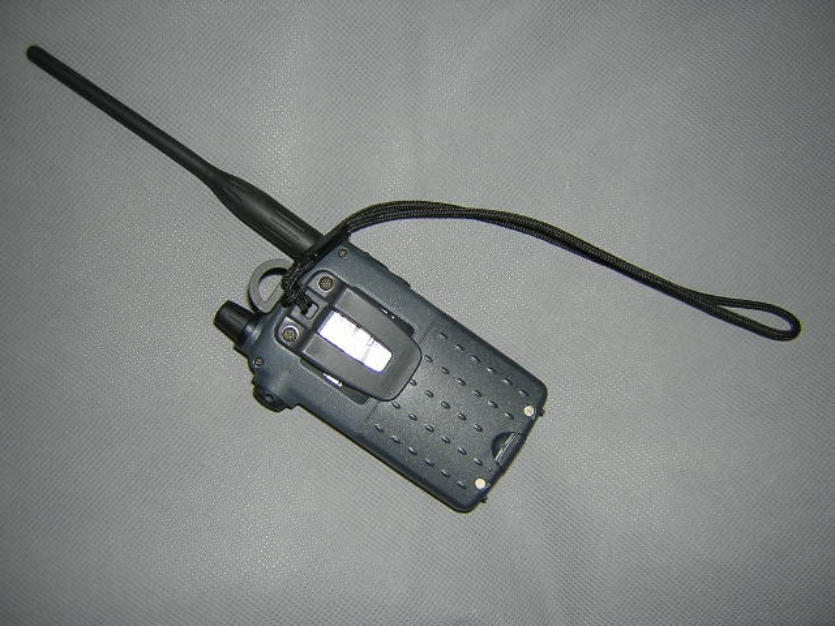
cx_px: 418
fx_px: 868
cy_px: 313
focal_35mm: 36
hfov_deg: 51.4
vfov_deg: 39.7
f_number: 2.6
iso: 100
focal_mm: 4.7
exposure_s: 1/60.1
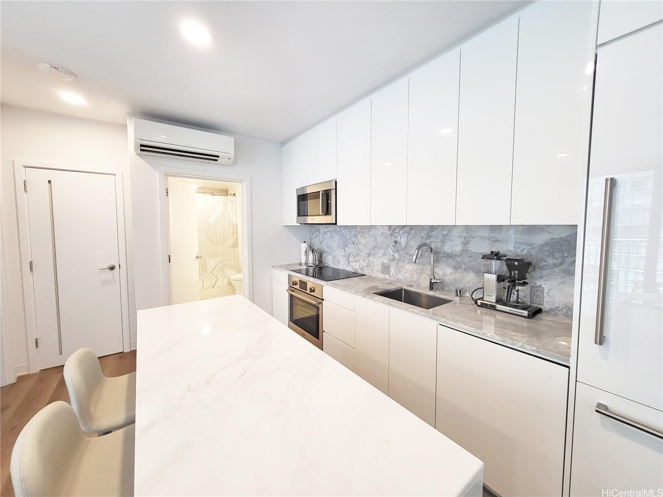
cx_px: 332
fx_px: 249
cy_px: 248
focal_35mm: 13
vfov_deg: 89.9
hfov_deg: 106.2
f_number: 2.2
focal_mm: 1.74
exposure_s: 1/60
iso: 100
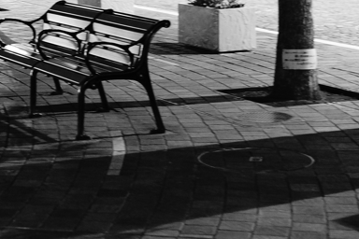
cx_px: -100
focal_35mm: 120
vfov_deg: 11.4
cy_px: 42
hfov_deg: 16.2
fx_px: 1197
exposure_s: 1/3
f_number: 2.2
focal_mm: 30
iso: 640
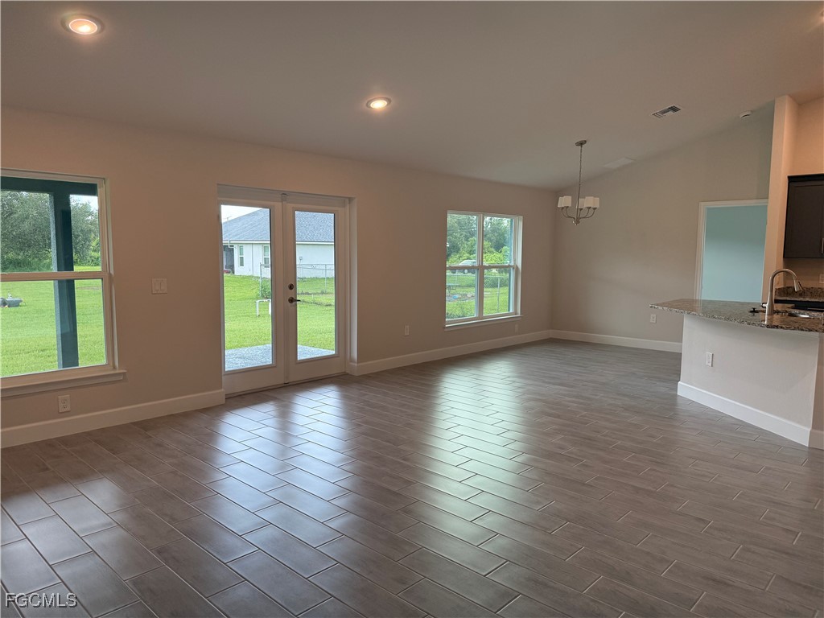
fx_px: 571
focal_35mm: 24
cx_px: 412
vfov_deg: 56.8
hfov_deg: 71.6
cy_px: 309
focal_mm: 6.76
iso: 100
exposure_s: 1/237
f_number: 1.78
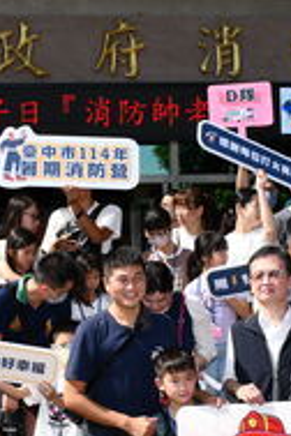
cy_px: 270
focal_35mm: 95
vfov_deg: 21.4
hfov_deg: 14.4
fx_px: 1152
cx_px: 115
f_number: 8
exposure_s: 1/250
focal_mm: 20
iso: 100
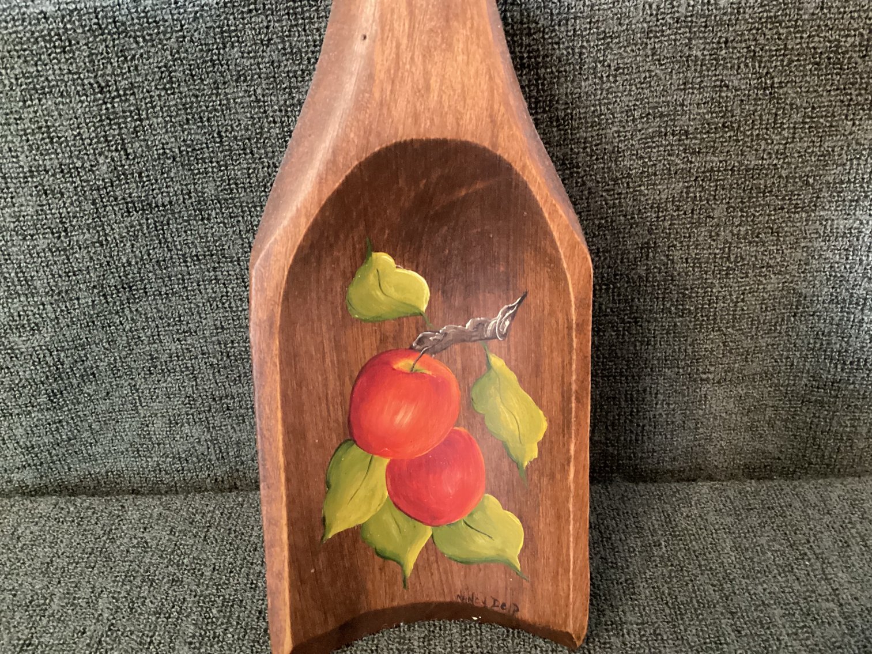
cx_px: 436
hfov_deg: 58.3
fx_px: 781
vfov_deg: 45.4
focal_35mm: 31
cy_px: 327
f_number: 2.4
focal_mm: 3.3
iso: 800
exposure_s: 1/24
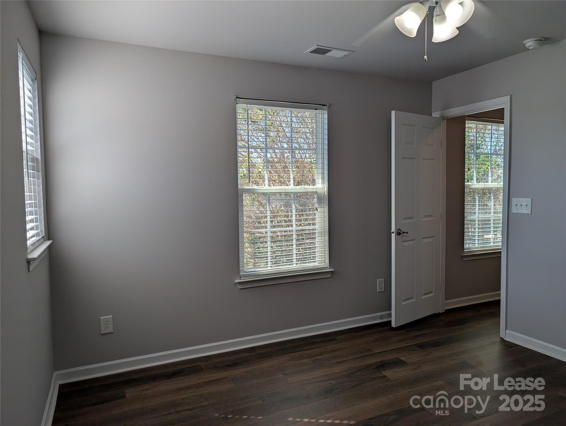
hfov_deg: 71.5
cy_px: 213
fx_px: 393
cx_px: 283
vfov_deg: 56.9
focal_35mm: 24
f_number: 1.68
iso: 19
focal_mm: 6.9
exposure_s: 1/155
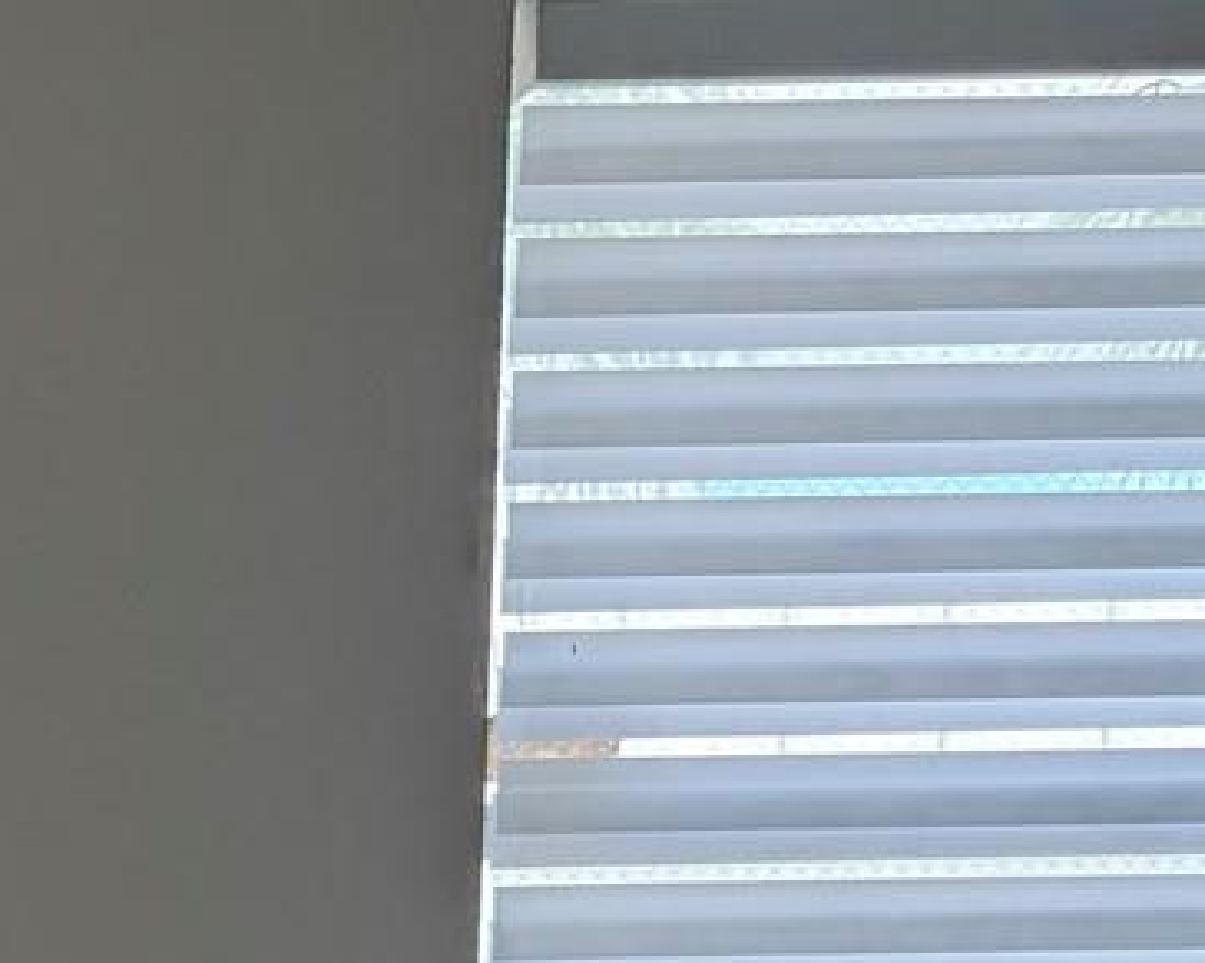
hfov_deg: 16.2
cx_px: -857
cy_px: 1694
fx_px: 3672
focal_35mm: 103
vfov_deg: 13.5
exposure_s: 1/238
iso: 160
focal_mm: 6.76
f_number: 1.78
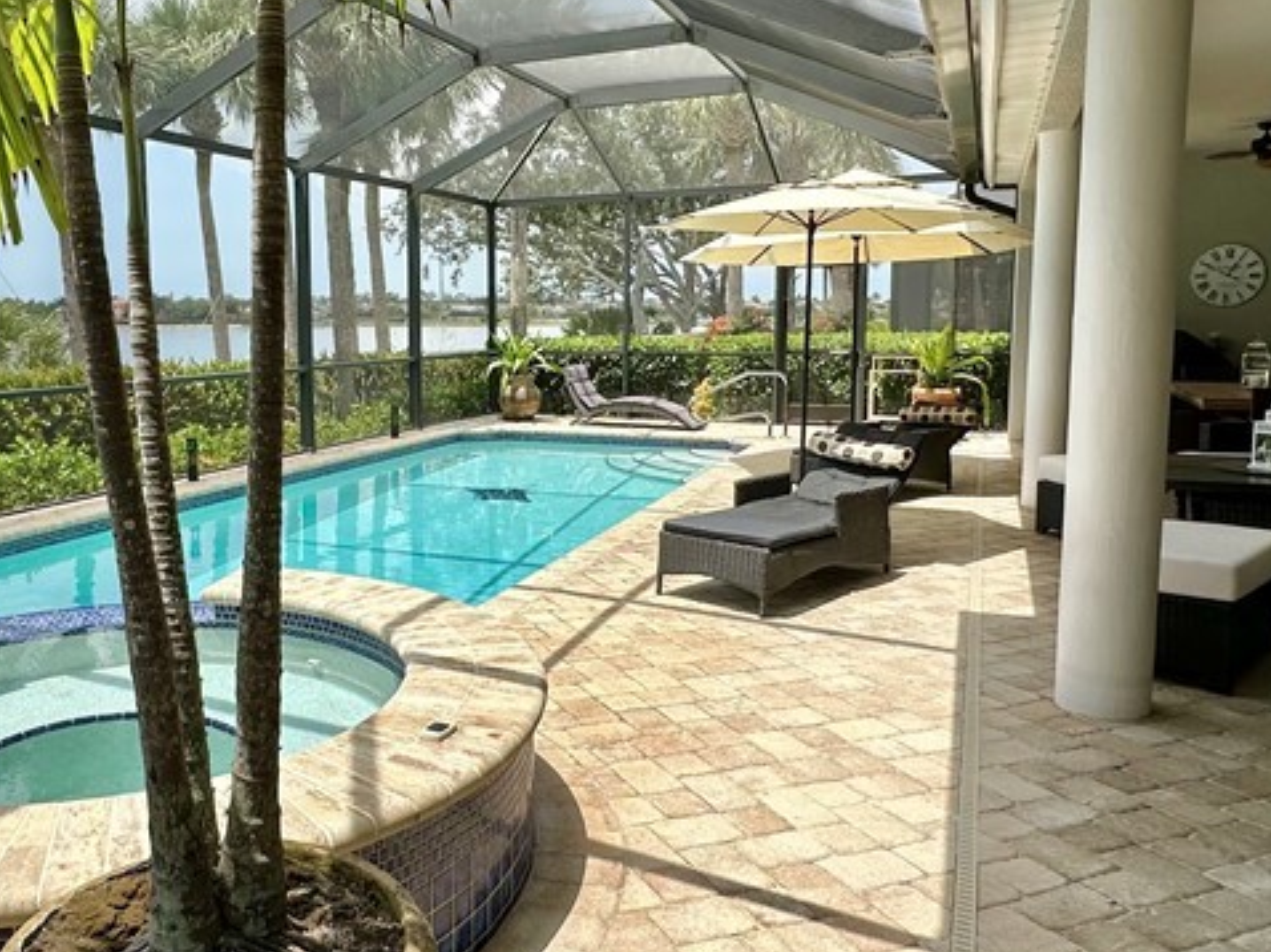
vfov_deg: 46.7
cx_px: 433
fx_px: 1101
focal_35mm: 30
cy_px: 436
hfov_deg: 58.8
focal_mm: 2.22
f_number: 2.2
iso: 50
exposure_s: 1/1531
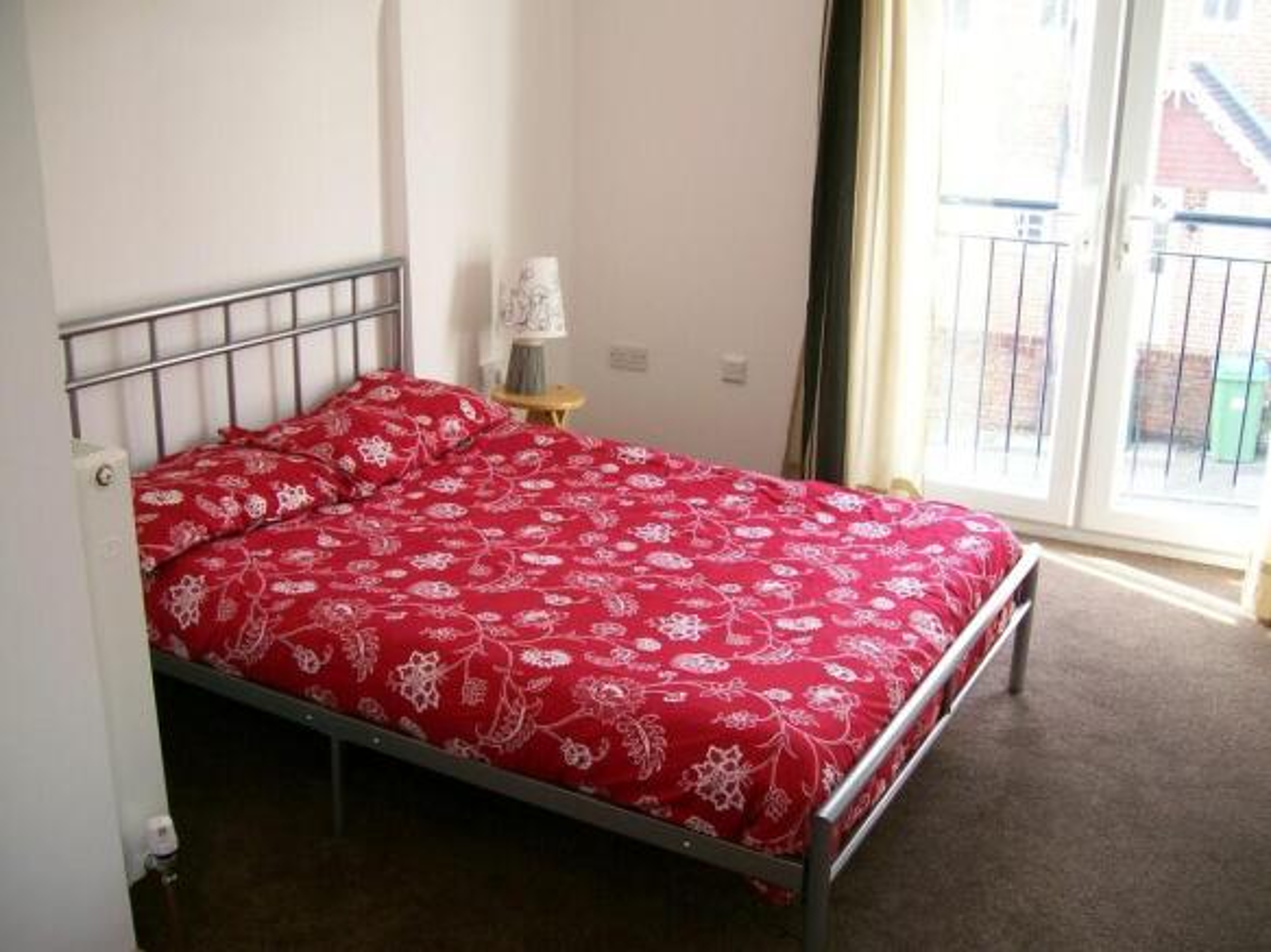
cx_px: 636
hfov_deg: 52.6
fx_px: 1285
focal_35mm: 35
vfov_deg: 40.7
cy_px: 476
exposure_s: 1/29.7
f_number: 2.8
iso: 80
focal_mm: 5.8
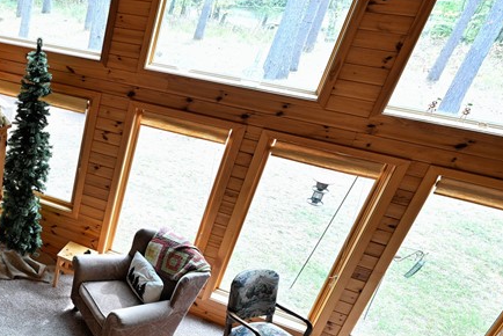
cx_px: -83
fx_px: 559
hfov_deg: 37.9
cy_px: 189
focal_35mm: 40
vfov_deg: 33.4
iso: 180
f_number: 5.6
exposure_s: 1/15
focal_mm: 16
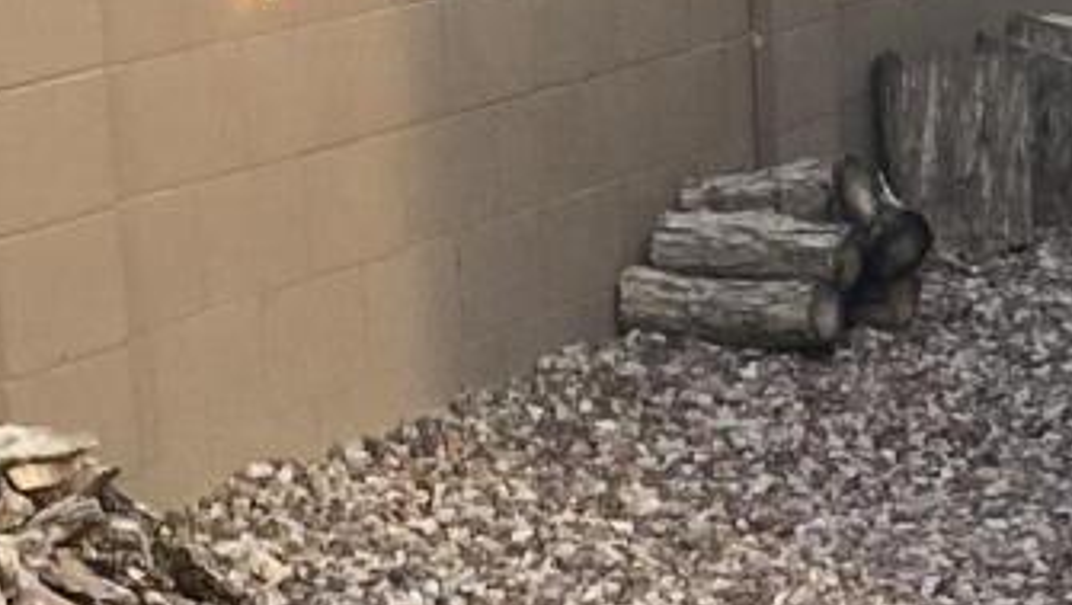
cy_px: 1060
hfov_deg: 12.5
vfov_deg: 7.0
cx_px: 1171
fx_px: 4807
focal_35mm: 169
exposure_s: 1/242
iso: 32
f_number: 1.8
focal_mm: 4.25
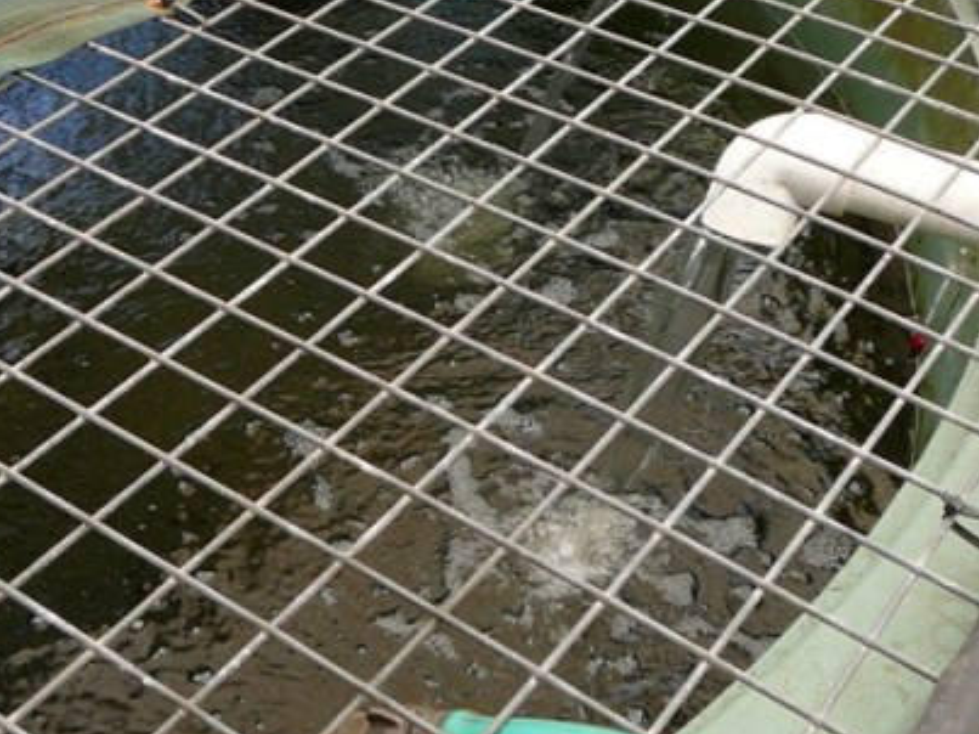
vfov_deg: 25.2
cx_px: 409
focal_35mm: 58
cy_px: 396
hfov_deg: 33.2
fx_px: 1640
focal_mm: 5.2
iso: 80
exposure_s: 1/60
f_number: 2.8
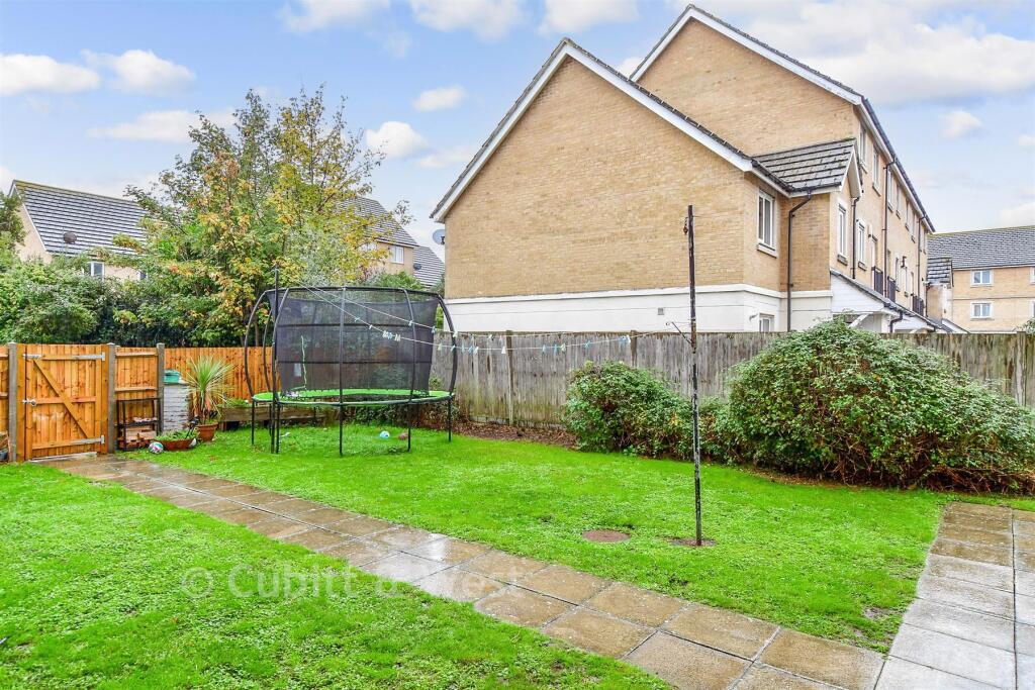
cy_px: 345
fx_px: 604
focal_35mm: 21
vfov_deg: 59.5
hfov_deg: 81.2
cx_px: 518
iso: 500
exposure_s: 1/50
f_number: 8
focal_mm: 14
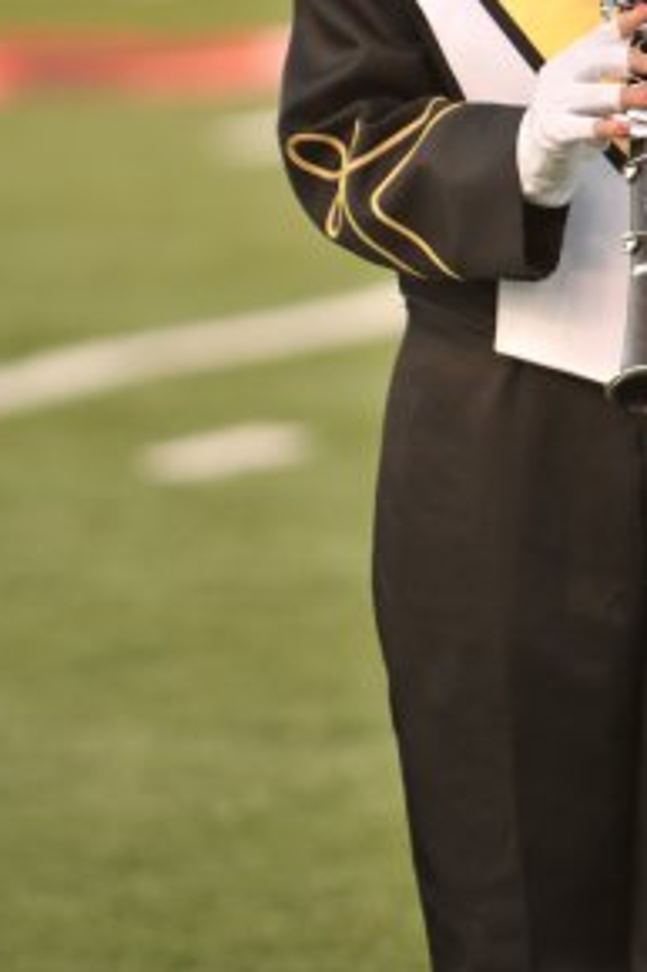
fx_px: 16733
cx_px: 572
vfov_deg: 3.3
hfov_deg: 2.2
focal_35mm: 620
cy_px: 218
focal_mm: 200
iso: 200
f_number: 2.8
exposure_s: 1/320
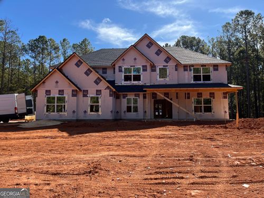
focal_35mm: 26
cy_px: 99
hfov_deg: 67.3
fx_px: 198
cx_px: 132
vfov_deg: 53.1
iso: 50
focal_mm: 5.1
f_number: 1.6
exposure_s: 1/1776
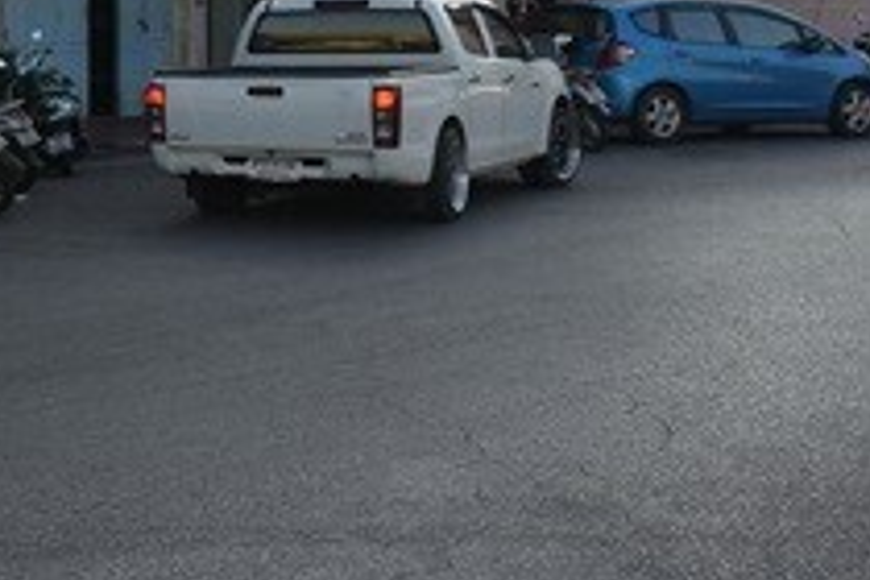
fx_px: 2175
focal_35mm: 90
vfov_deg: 14.9
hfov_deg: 18.8
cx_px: -572
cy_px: -35
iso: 100
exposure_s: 1/250
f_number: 6.3
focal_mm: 18
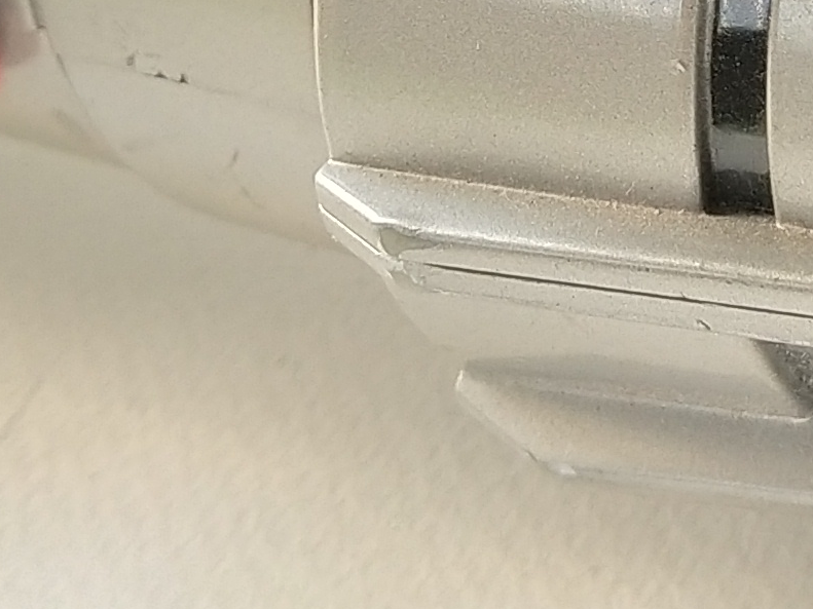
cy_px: -273
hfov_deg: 12.9
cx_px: 646
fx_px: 3593
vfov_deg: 9.5
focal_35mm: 153
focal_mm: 3.95
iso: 107
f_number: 1.8
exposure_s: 1/166
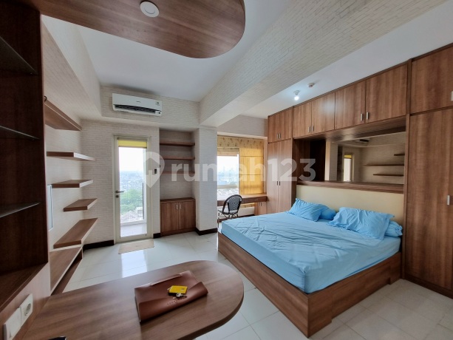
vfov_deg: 89.9
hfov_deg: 106.2
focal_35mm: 13
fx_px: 170
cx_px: 226
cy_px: 170
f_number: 2.2
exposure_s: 1/50
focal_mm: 1.74
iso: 50
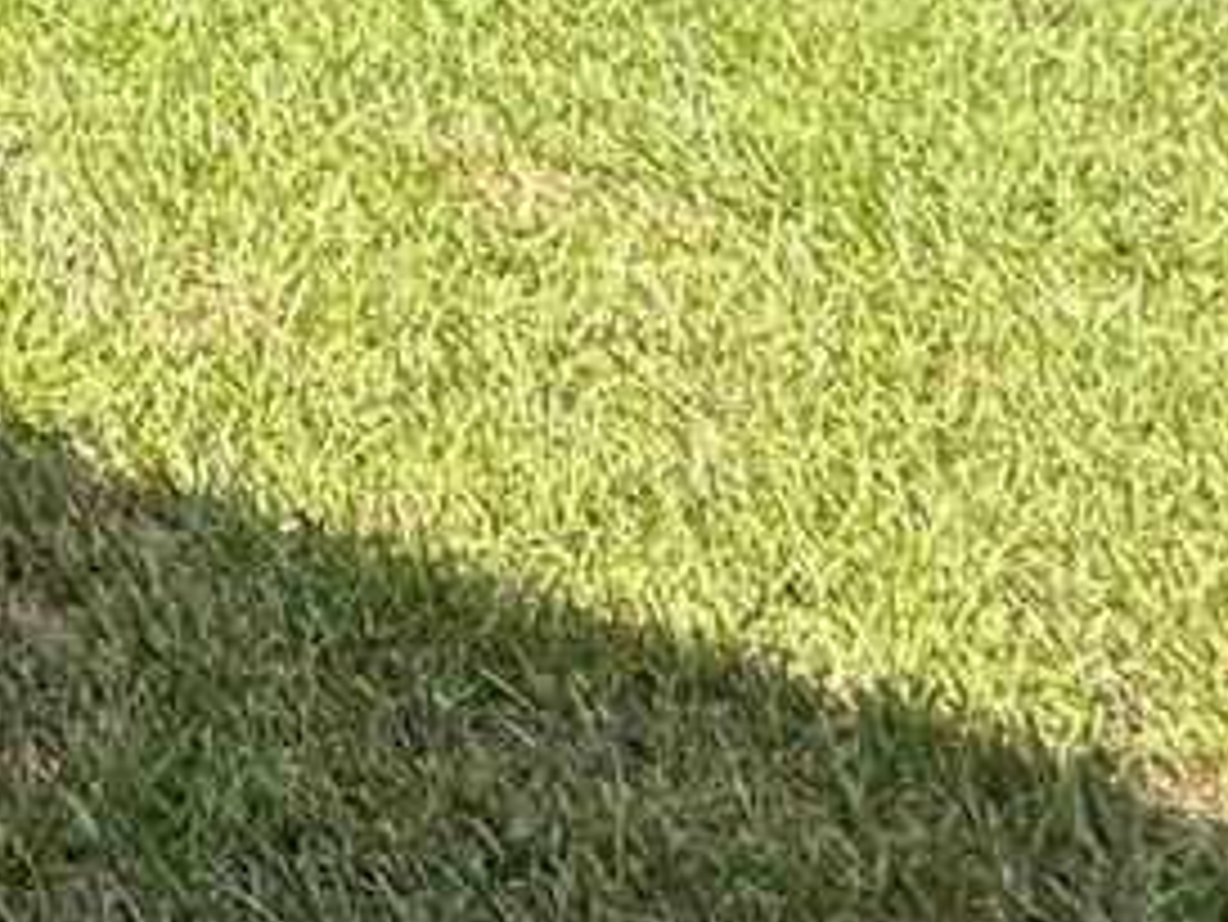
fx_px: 2910
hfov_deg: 16.5
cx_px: -1372
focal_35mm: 82
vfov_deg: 14.1
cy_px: -1088
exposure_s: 1/451
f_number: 2.2
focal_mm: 2.22
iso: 64
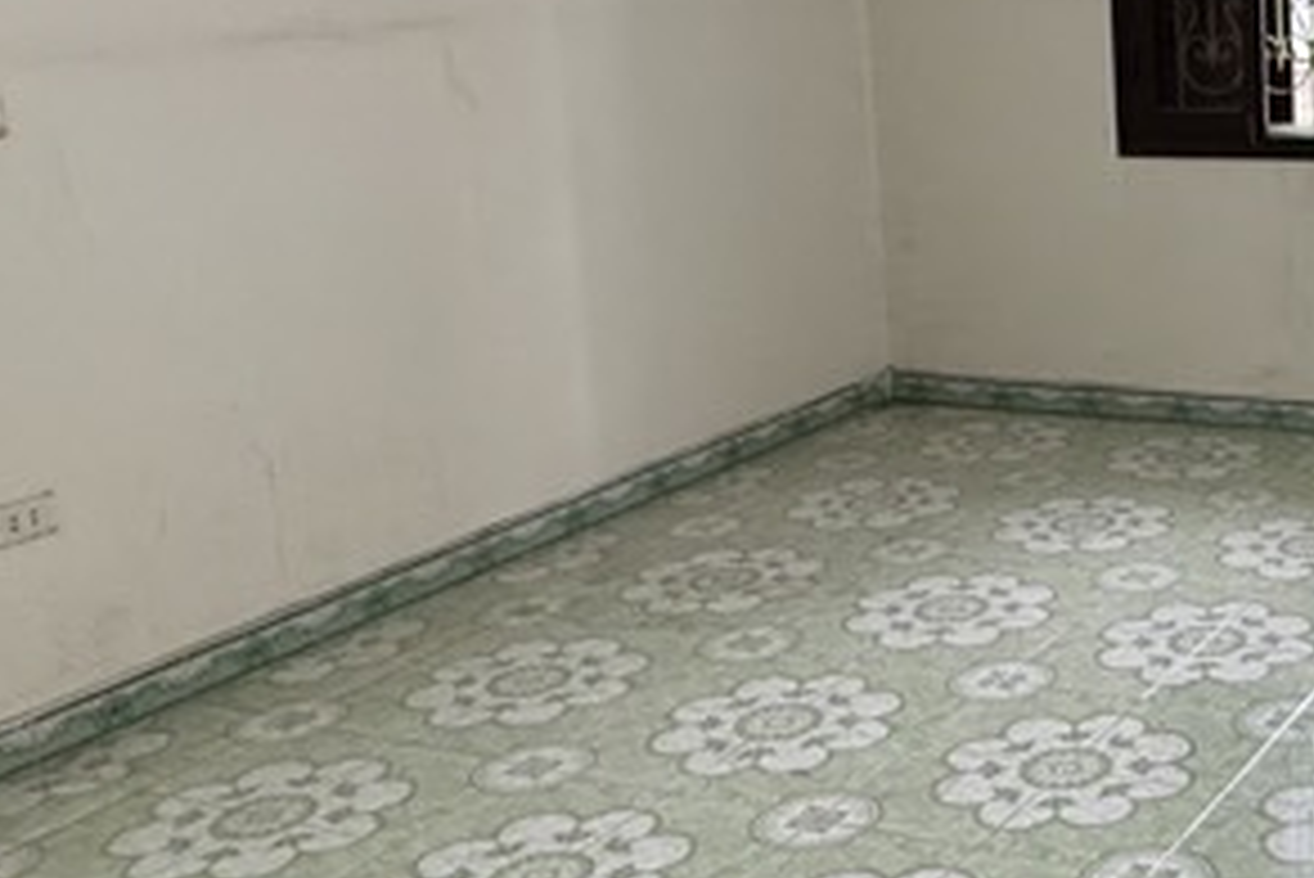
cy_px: 221
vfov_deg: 26.2
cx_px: 1246
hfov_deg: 35.9
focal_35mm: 51
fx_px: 1862
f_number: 2.2
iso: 320
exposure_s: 1/77
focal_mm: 2.22
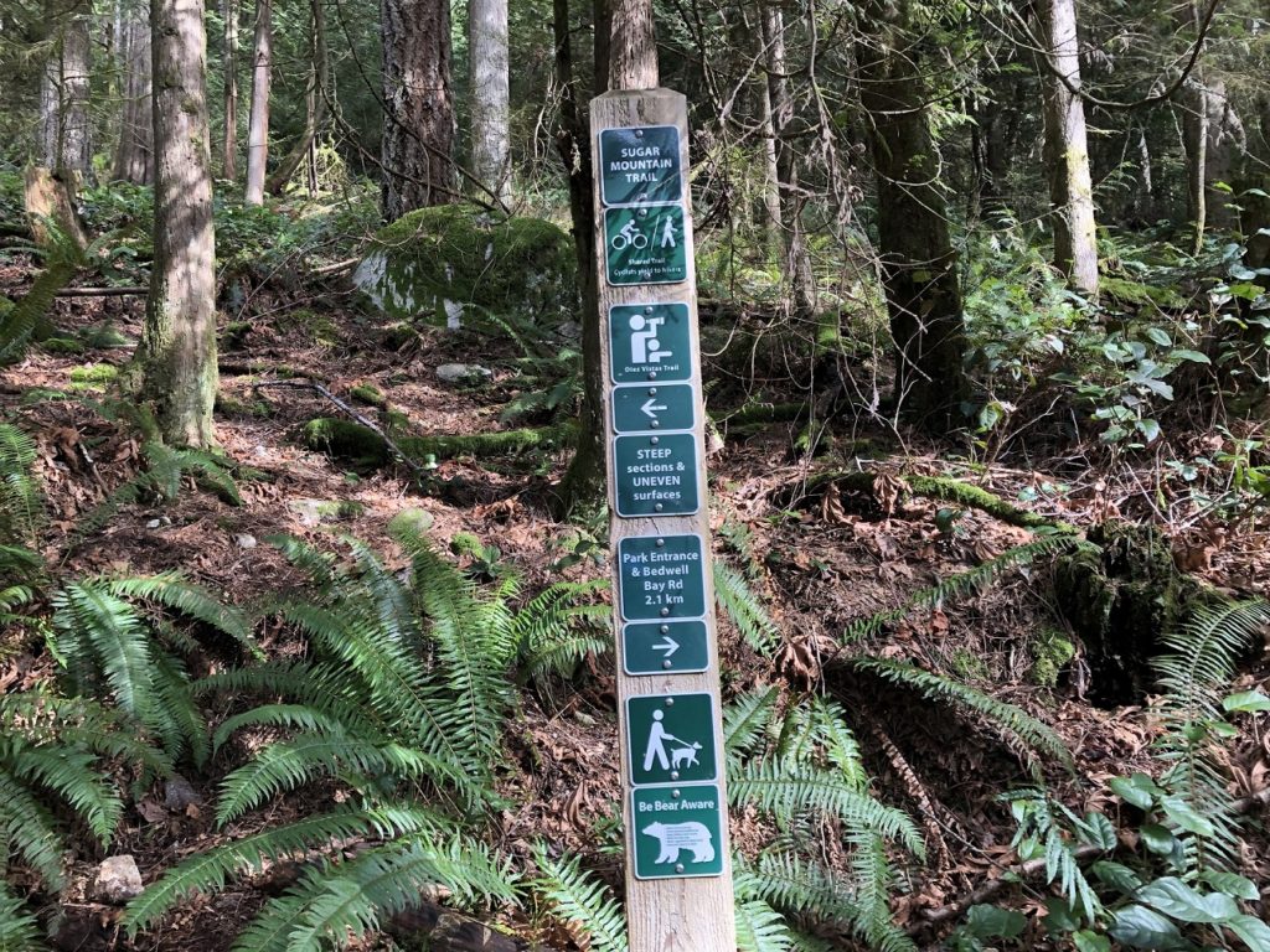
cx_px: 635
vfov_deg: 49.7
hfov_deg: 63.4
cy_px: 476
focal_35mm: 28
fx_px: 1027
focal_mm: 3.99
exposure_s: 1/120
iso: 64
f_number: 1.8
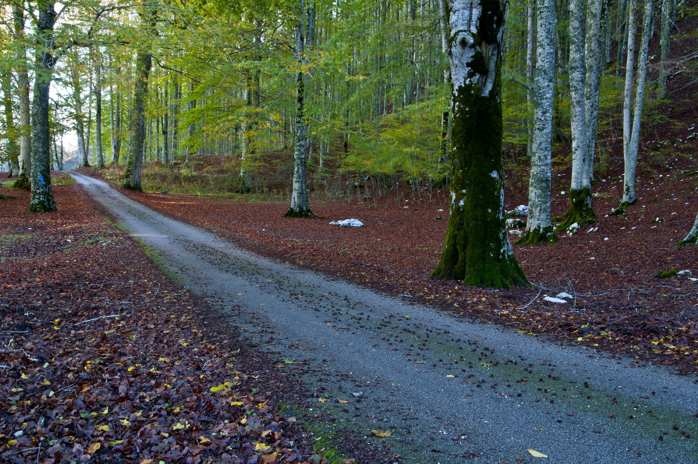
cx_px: 349
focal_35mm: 40
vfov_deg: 32.9
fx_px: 784
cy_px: 232
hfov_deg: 48.0
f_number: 22
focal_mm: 27
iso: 100
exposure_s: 2.5
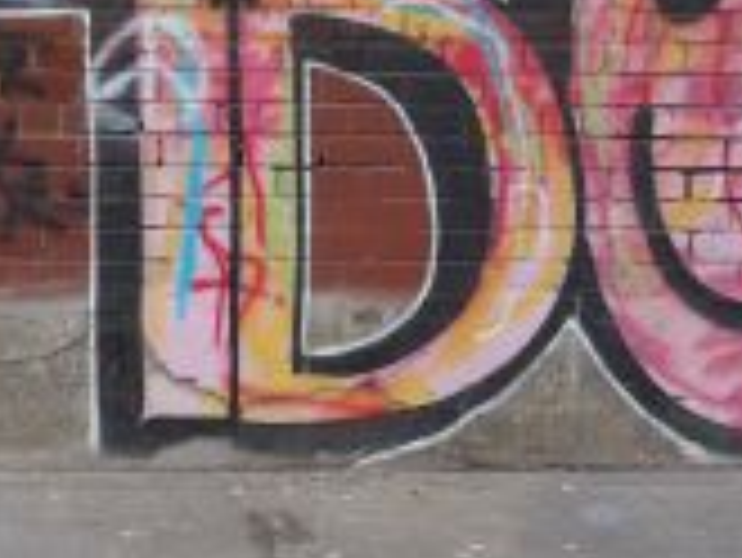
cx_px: -4
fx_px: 1888
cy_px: 83
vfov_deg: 16.6
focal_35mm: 88
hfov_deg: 21.4
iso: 80
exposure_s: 1/250
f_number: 2.8
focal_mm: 6
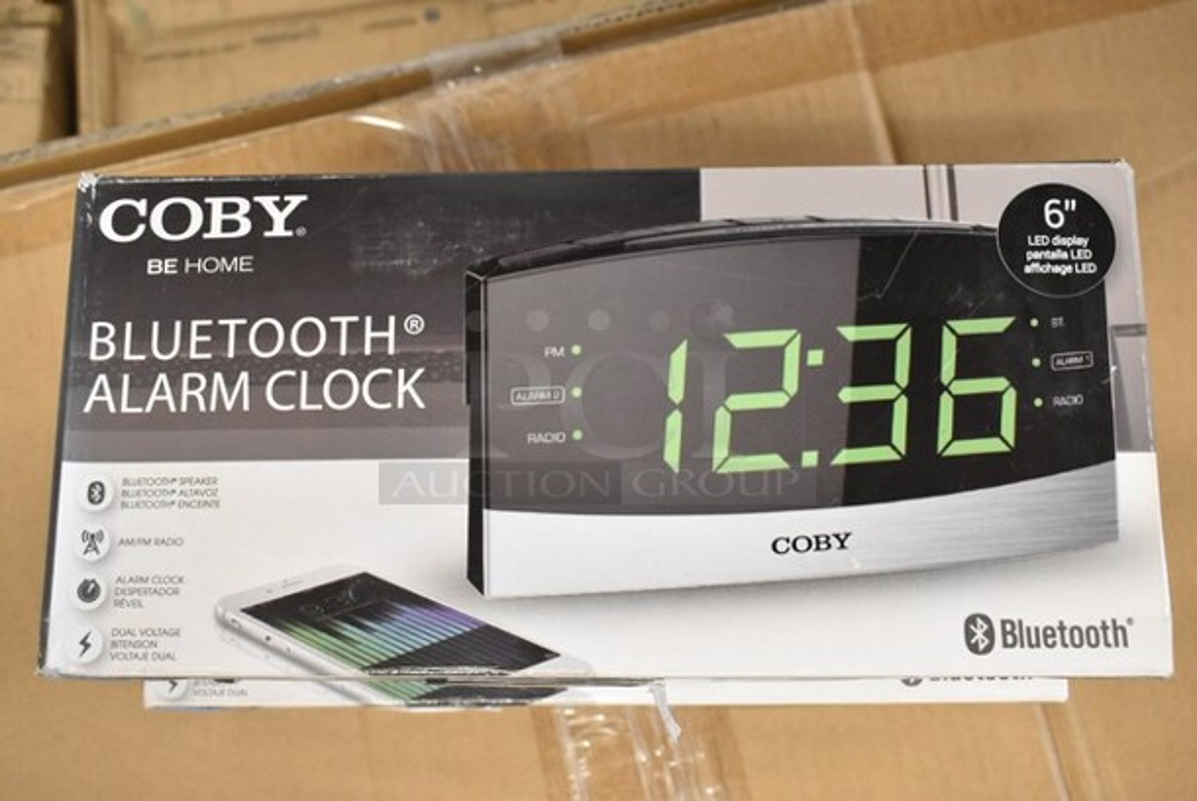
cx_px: 598
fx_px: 1248
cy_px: 400
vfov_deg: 35.6
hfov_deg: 51.2
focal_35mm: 38
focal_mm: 25
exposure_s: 1/125
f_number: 5.6
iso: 3600
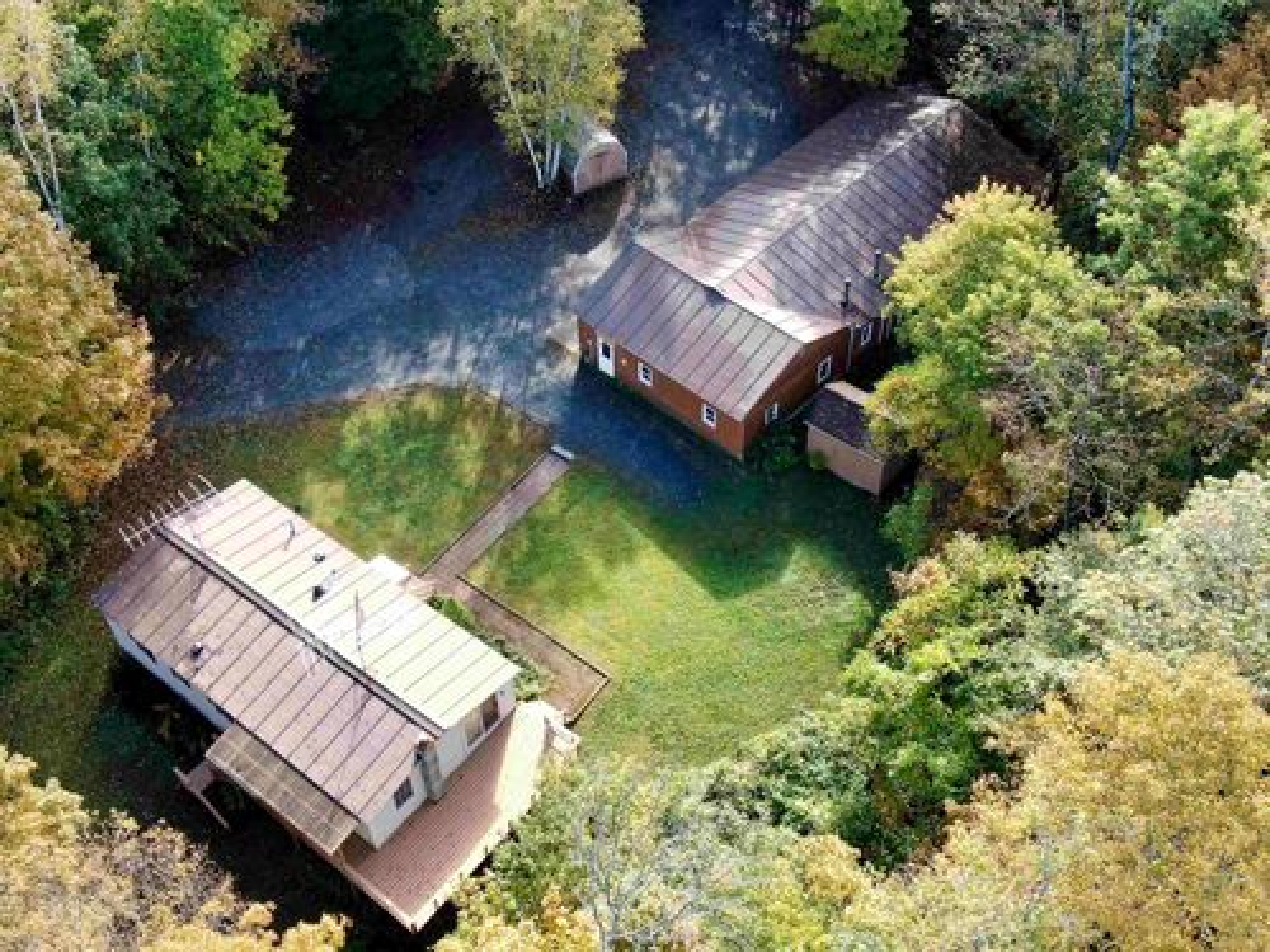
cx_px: 635
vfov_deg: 36.8
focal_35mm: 39
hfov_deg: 47.9
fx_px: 1431
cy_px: 476
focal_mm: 6.63
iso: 100
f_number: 3.4
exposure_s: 1/80
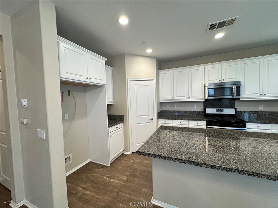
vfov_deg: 85.7
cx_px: 139
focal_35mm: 14
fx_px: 112
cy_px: 104
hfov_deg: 102.1
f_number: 2.2
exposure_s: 1/120
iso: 200
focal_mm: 2.22
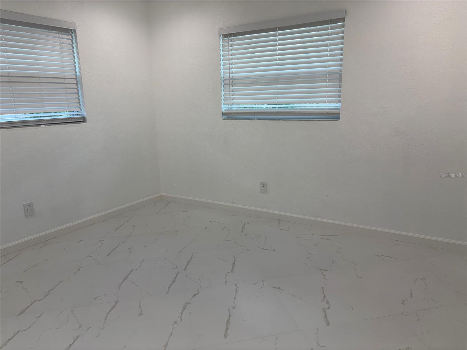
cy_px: 175
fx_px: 351
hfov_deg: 67.3
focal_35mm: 26
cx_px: 234
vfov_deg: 53.1
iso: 40
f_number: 1.6
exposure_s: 1/169
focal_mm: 5.96
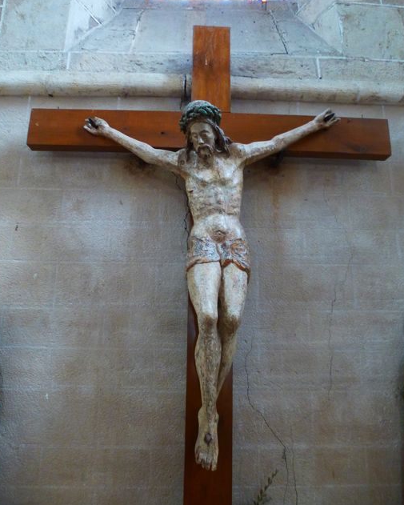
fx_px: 389
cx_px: 199
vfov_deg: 66.0
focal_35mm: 26
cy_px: 239
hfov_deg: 54.9
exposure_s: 1/5
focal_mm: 4.3
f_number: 3.3
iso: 400
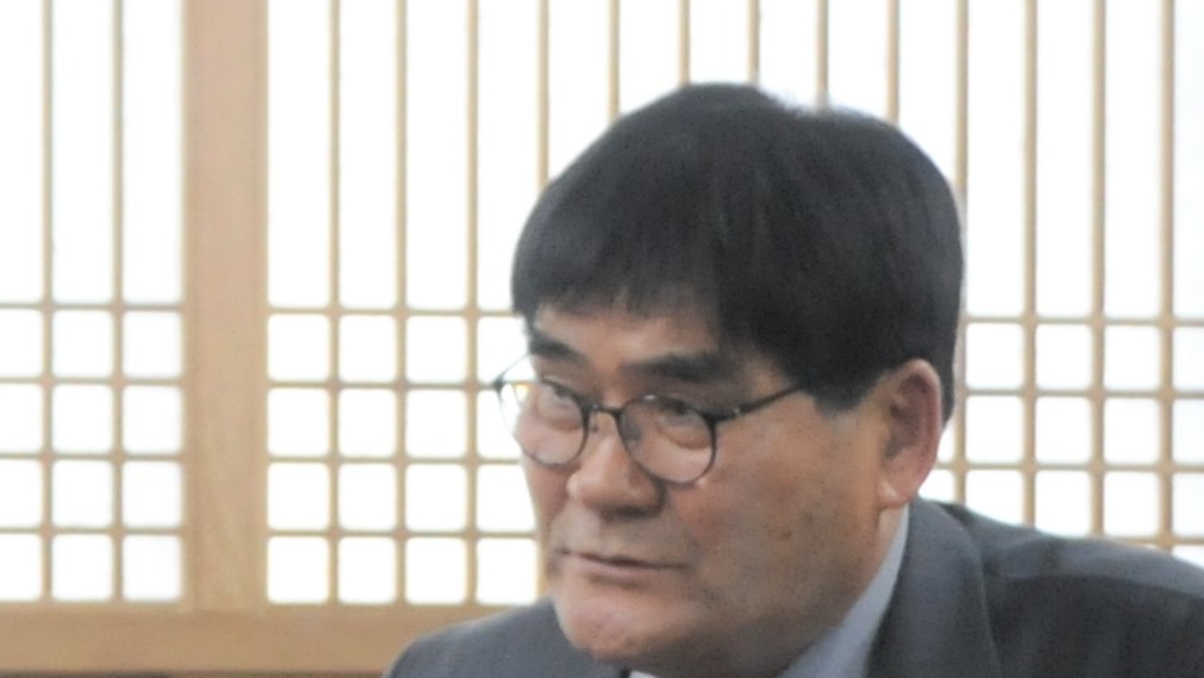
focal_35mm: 313
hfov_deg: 6.9
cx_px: 524
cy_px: 707
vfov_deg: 3.9
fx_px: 9994
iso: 800
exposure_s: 1/60
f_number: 4.2
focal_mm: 40
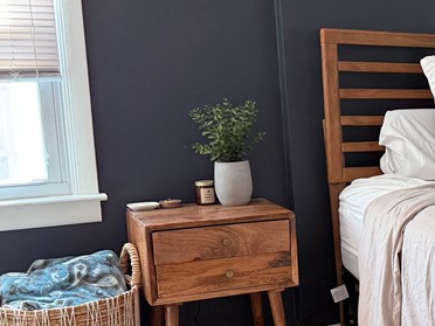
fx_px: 829
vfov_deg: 22.2
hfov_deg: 25.9
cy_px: 213
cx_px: 539
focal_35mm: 66
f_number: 1.78
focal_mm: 6.76
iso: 200
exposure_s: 1/60
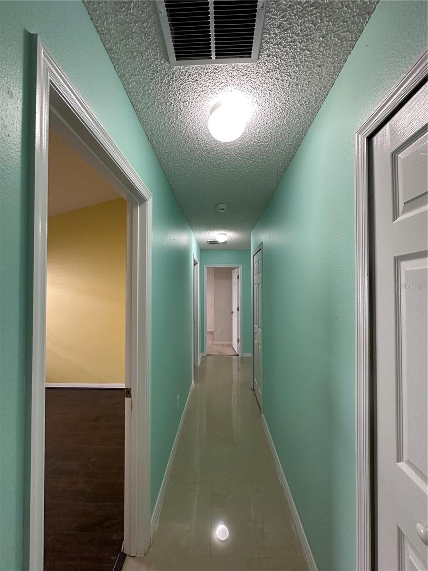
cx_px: 214
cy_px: 286
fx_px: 231
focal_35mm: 14
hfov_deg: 85.7
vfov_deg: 102.1
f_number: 2.2
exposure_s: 1/120
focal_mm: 2.22
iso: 250
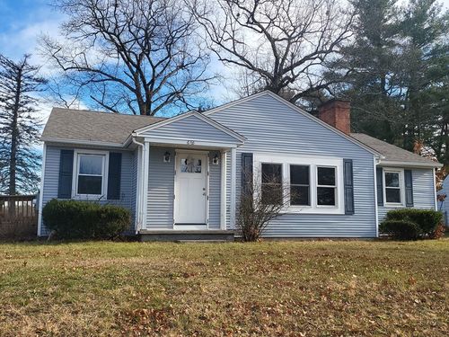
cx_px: 224
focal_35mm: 24
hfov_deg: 71.6
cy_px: 168
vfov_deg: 56.8
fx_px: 311
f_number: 1.8
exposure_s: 1/1358
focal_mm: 5
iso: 40
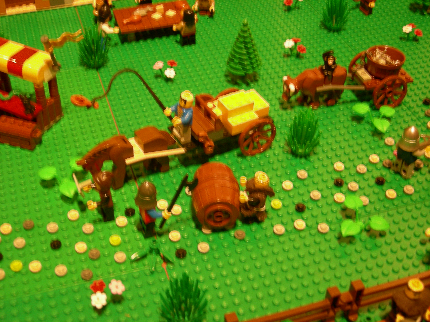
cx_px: 215
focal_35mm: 50
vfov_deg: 29.1
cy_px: 161
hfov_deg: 38.2
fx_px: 621
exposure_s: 1/3.9
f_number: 3.1
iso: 176
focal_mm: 10.4
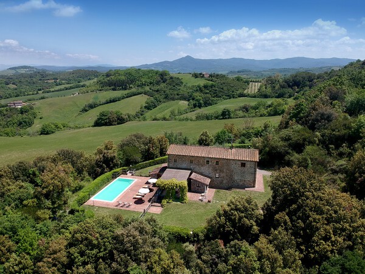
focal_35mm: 25
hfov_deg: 69.4
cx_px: 182
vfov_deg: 54.9
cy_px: 137
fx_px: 264
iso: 100
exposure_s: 1/1000
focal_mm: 4.49
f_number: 2.6
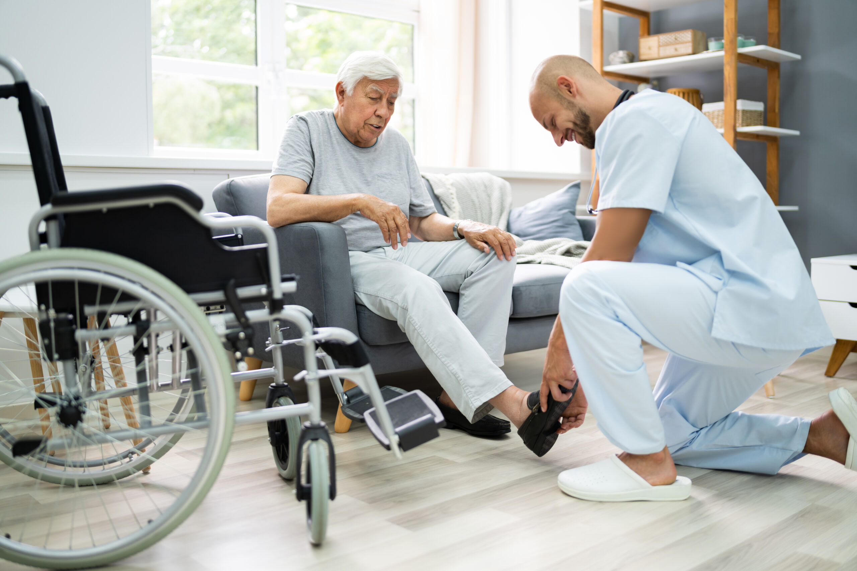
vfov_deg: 37.9
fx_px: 833
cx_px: 428
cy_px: 286
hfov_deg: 54.4
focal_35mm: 35
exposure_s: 1/160
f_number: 1.4
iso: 160
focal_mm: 35
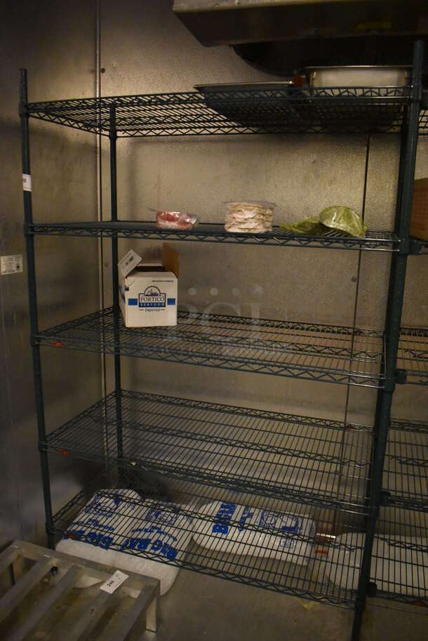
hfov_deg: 48.0
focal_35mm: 27
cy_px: 320
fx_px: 481
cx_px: 214
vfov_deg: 67.3
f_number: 3.5
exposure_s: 1/125
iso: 6400
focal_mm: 18
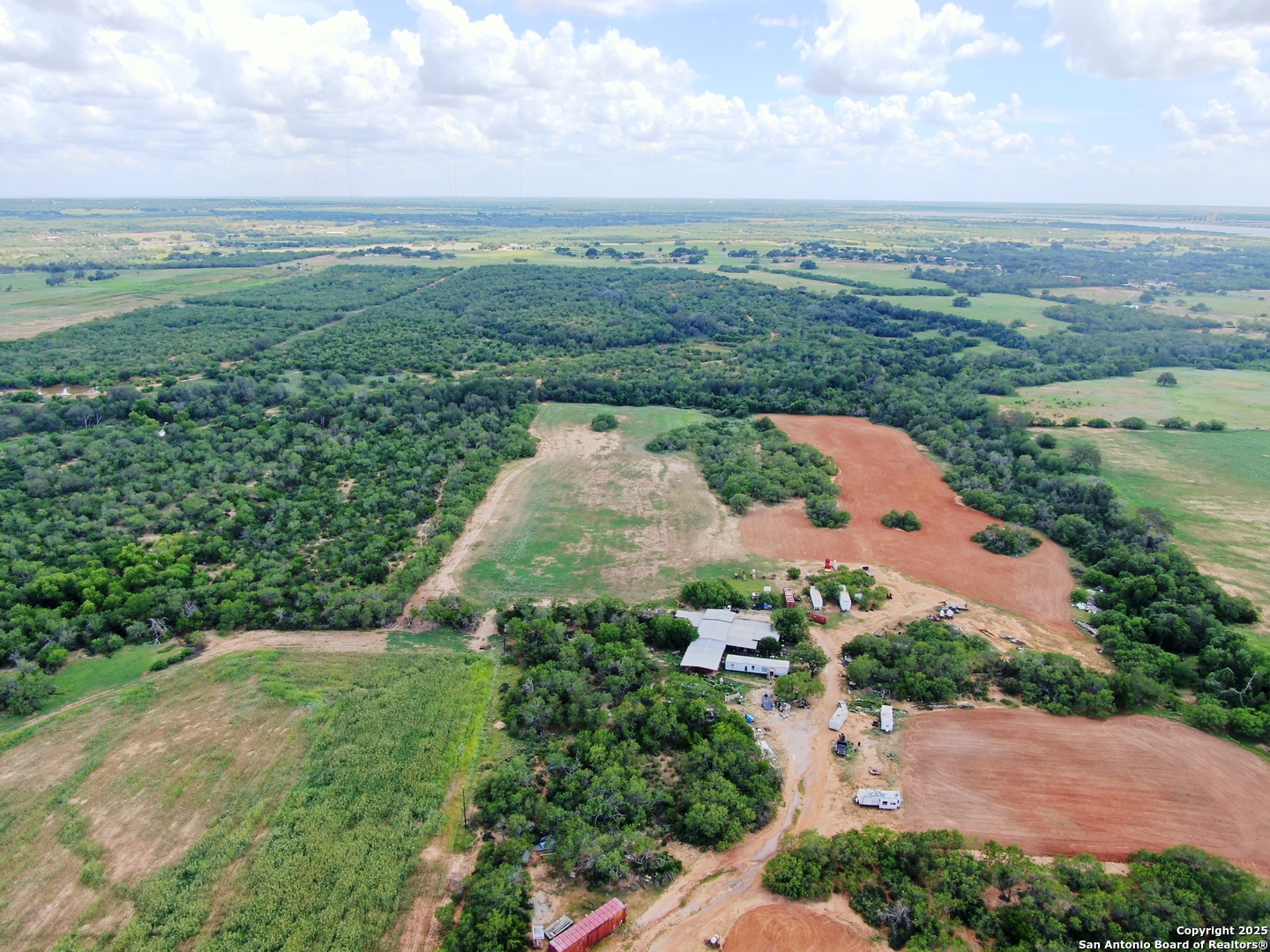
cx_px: 635
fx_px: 881
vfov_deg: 56.8
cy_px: 476
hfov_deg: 71.6
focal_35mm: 24
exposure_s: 1/240
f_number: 2.8
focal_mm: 4.39
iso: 100
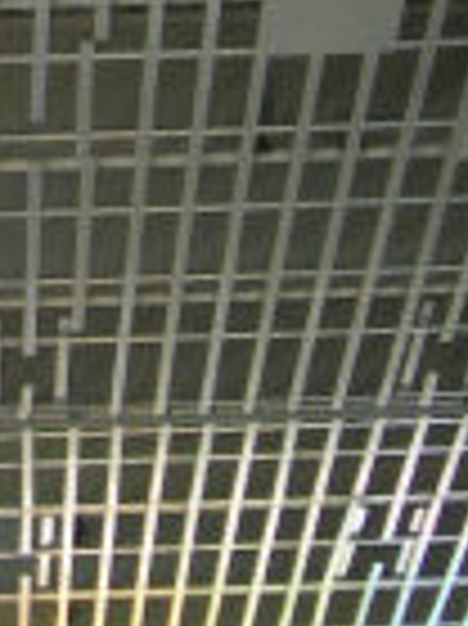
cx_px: -400
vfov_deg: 11.7
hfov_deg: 8.6
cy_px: -180
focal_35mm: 164
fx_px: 2961
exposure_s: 1/50.1
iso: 50
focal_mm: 7.8
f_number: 2.8
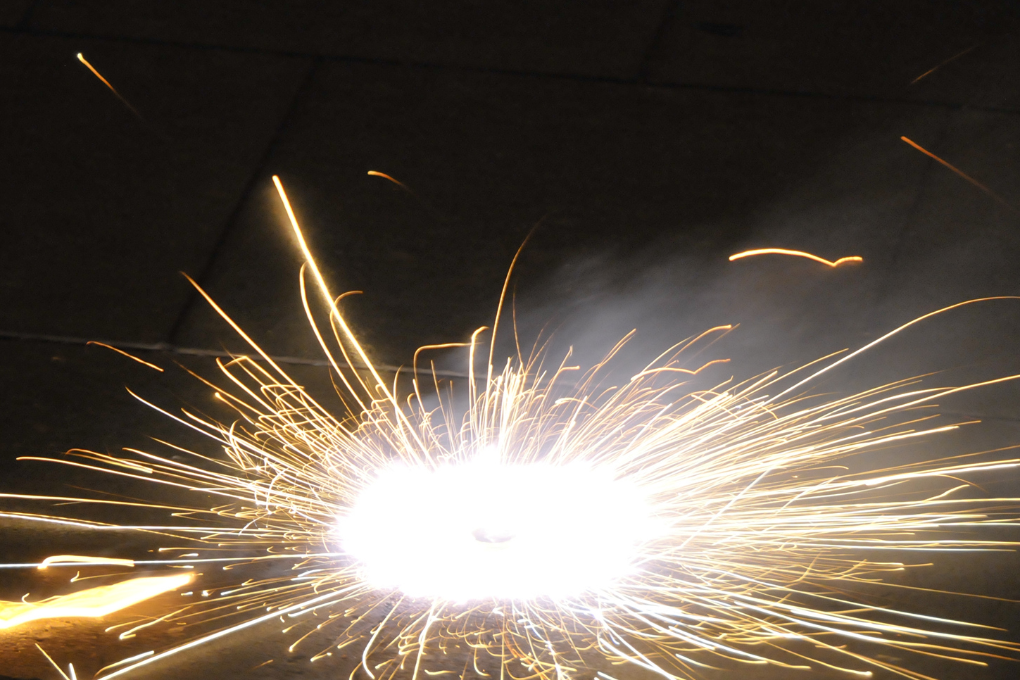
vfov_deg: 5.2
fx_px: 7536
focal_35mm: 266
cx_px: 360
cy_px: 474
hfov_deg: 7.7
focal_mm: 120
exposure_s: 1/10
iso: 1600
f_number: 6
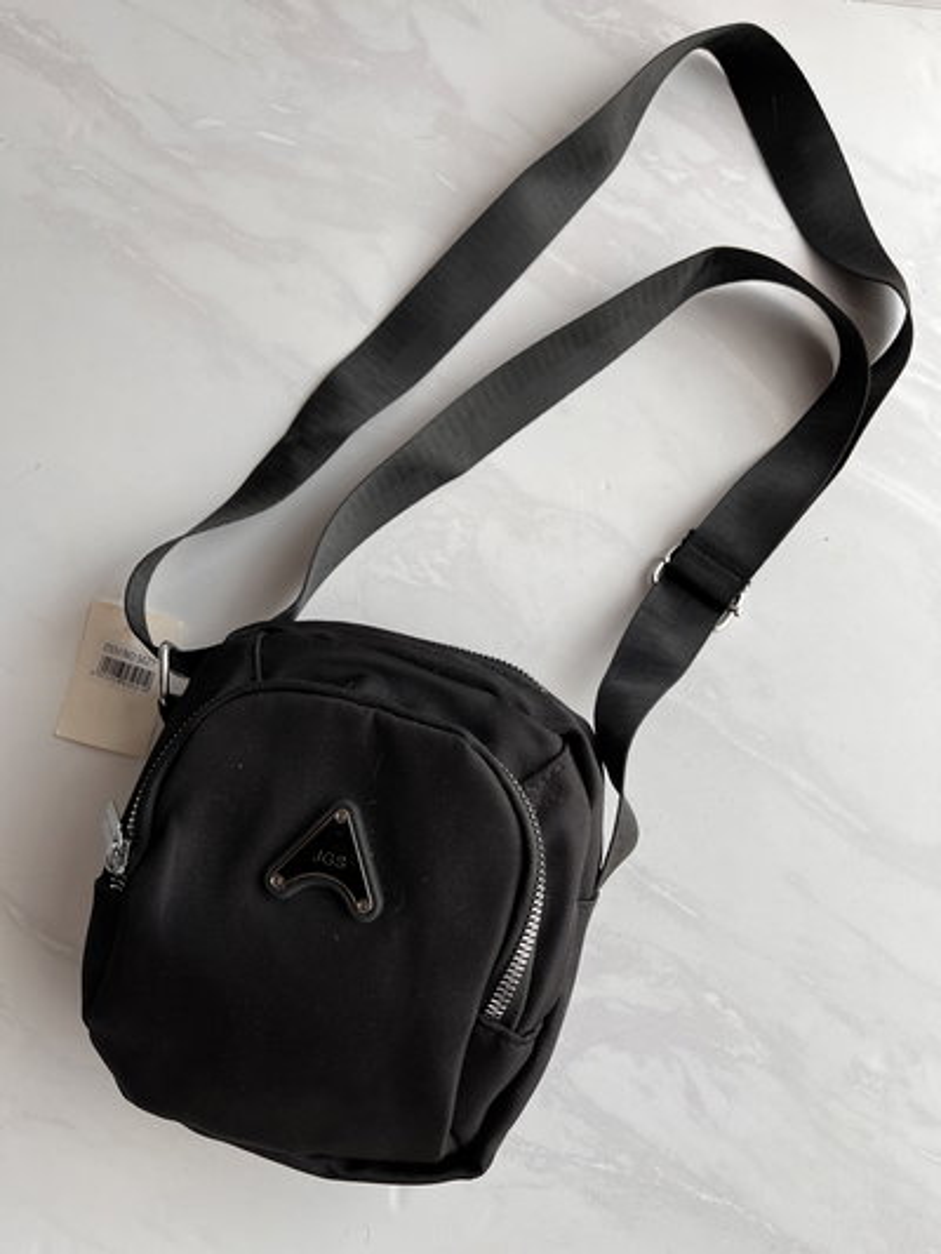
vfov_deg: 67.3
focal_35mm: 26
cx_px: 470
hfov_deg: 53.1
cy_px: 627
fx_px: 942
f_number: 1.6
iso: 64
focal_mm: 5.1
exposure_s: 1/121
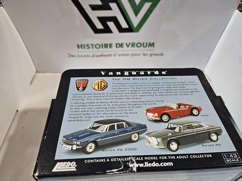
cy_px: 90
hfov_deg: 71.6
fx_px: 168
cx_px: 121
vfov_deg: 56.8
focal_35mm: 24
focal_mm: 5
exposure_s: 1/100
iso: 200
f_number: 1.8
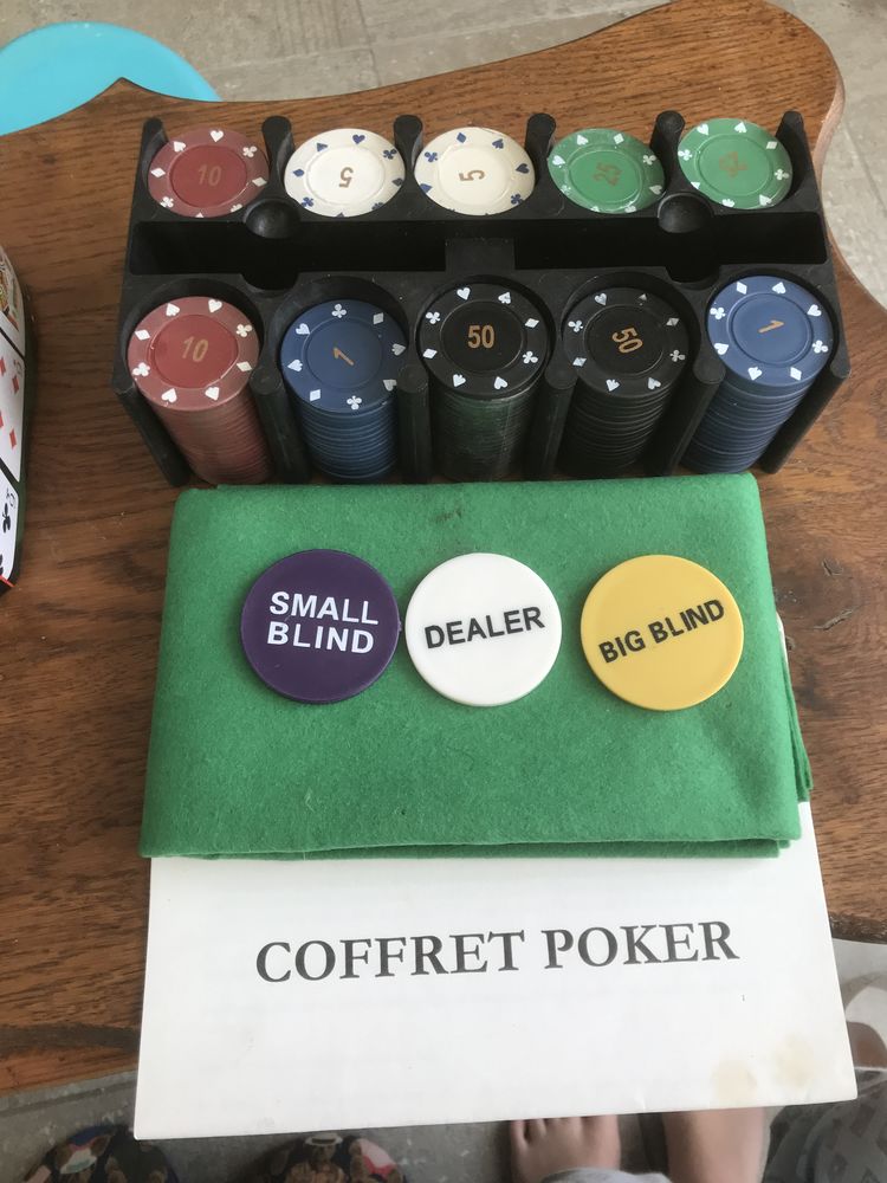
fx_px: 957
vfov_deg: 63.4
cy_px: 592
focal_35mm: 28
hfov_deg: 49.7
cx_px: 444
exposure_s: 1/100
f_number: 1.8
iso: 40
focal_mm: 3.99
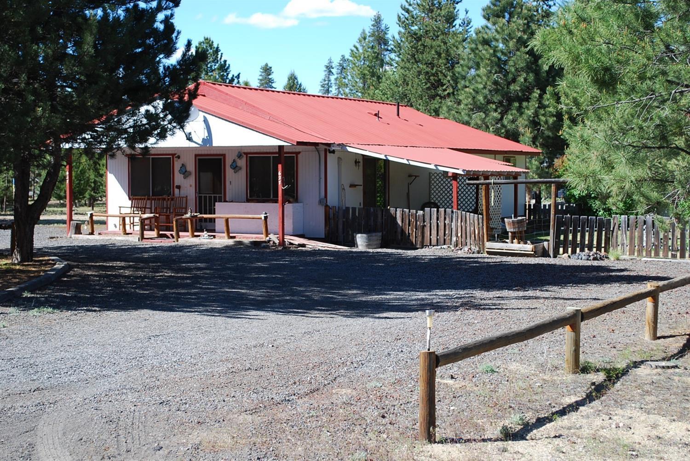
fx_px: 1151
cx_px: 345
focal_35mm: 60
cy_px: 230
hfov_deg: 33.4
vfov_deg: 22.7
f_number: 6.3
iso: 100
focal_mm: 40
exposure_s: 1/160
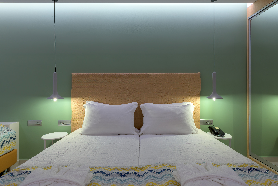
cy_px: 93
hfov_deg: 84.0
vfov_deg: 61.9
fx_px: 154
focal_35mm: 20
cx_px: 139
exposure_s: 1/2.5
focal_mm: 20
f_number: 11
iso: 250
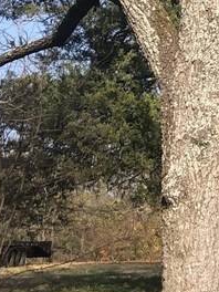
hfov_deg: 9.4
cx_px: 574
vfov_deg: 14.4
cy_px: 52
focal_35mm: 136
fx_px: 1147
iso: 20
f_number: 1.8
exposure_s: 1/813
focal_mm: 3.99
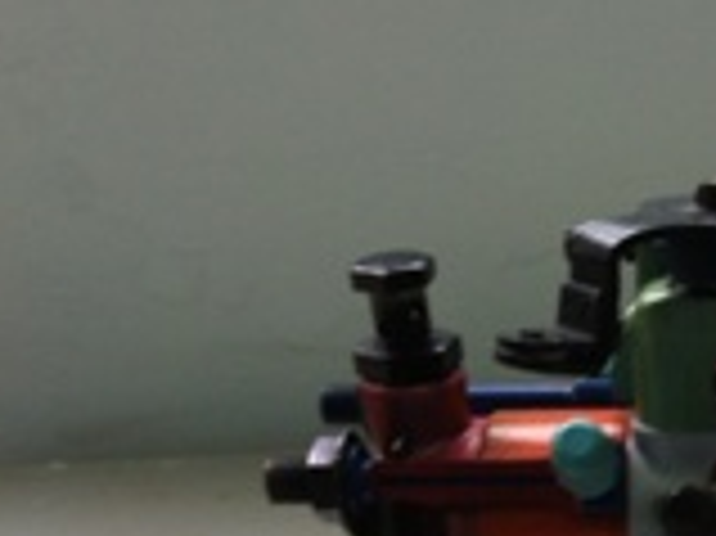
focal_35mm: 88
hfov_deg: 21.0
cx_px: 824
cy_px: 592
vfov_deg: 16.3
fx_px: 1819
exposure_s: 1/30
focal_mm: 3.85
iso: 80
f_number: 2.8
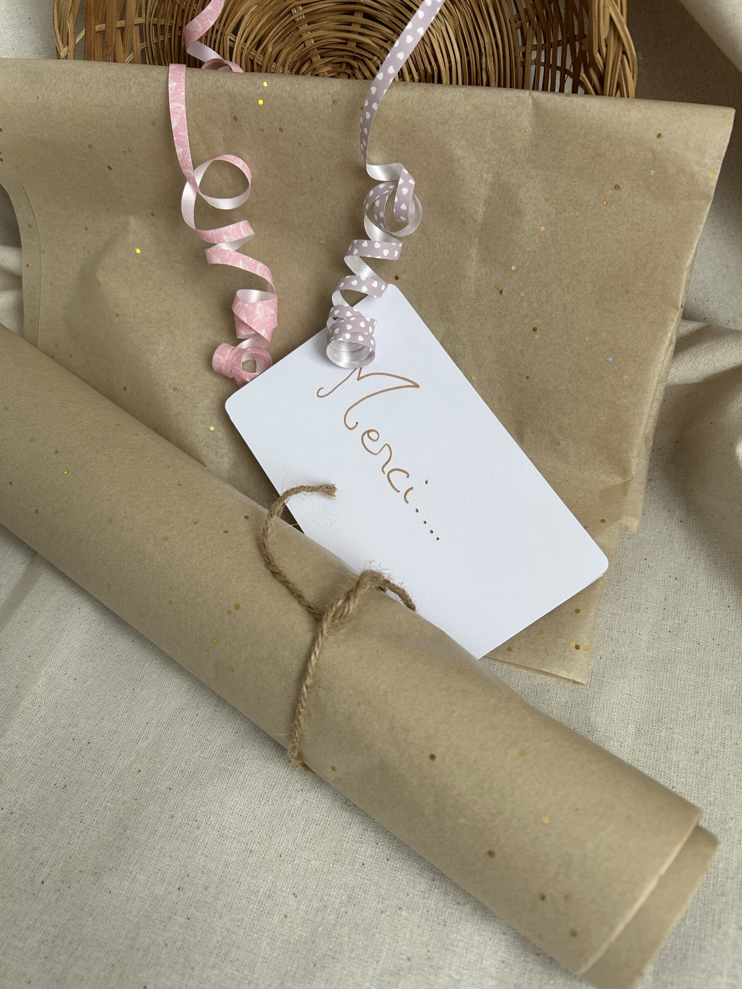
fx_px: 743
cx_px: 371
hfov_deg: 53.1
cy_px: 494
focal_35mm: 26
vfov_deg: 67.3
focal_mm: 5.7
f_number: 1.5
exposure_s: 1/121
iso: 80
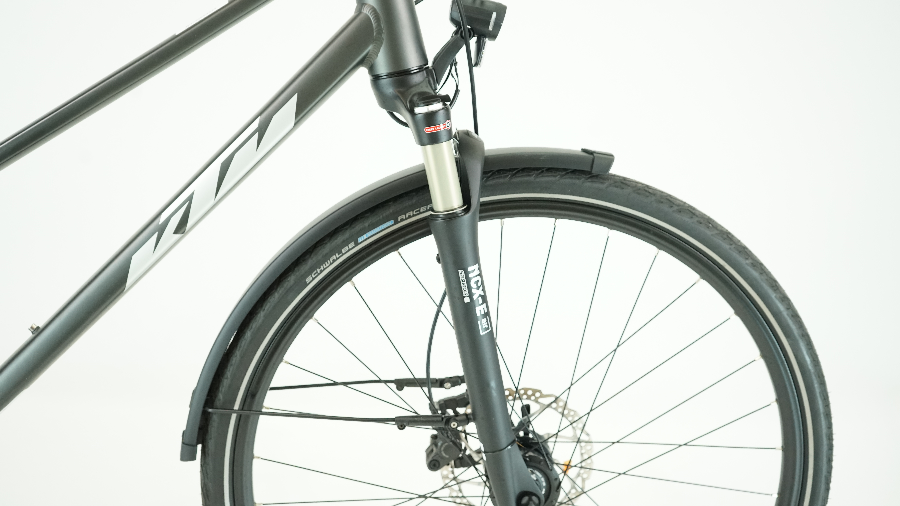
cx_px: 451
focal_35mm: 40
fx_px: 955
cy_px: 232
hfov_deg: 50.5
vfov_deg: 29.7
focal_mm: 38
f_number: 5
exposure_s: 1/200
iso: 2500
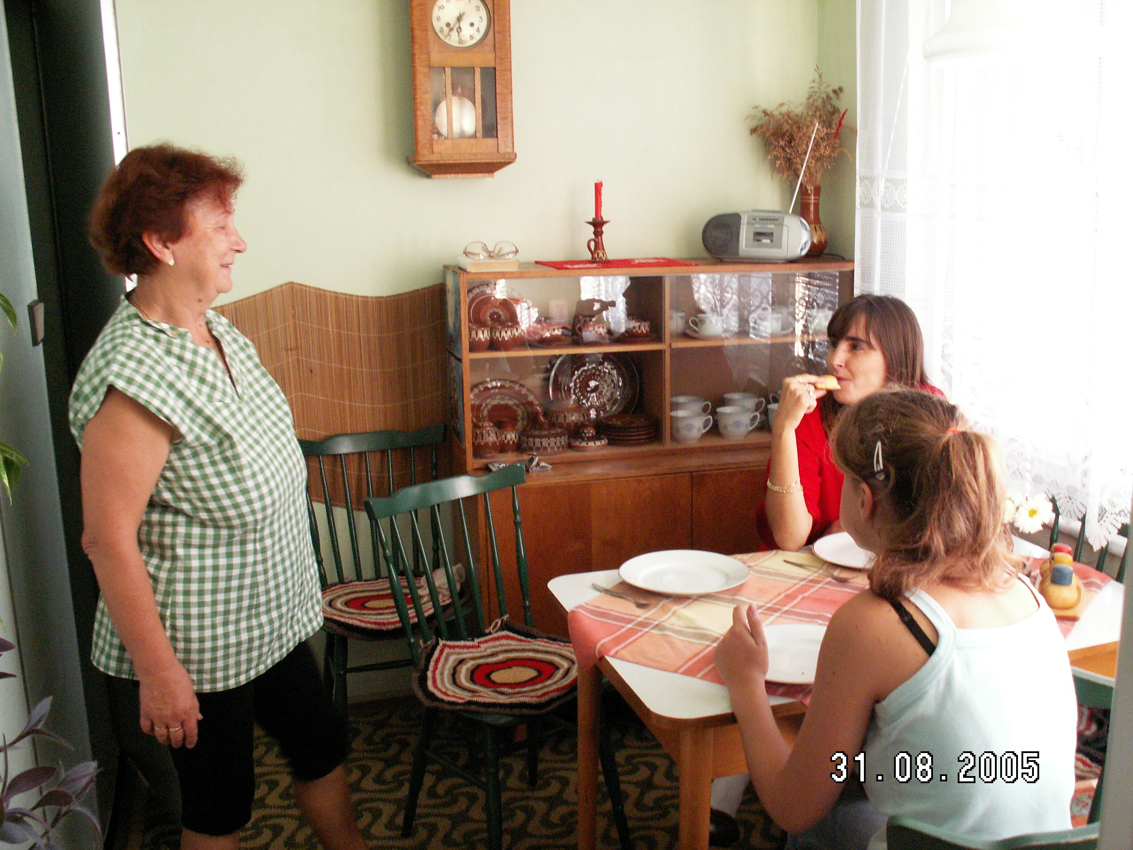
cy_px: 425
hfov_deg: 52.6
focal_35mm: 35
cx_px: 566
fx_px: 1146
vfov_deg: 40.7
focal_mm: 5.86
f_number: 2.8
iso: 160
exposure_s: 1/15
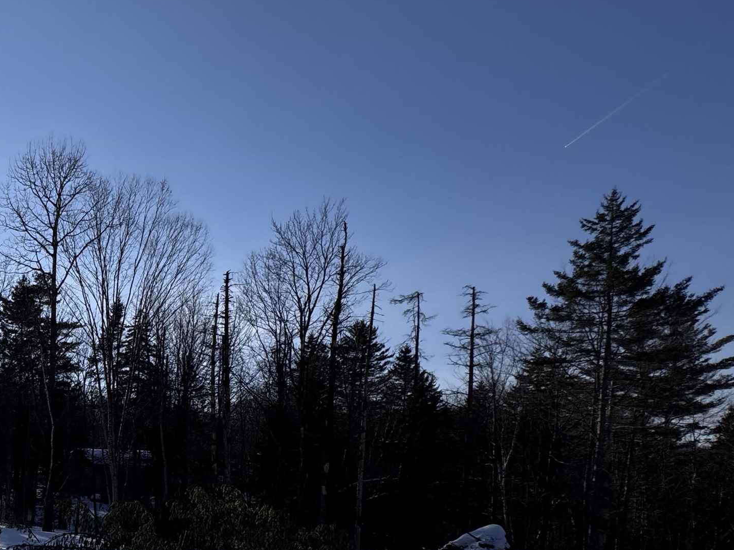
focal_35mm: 30
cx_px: -19
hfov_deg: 48.1
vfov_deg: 43.2
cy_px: 483
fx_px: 636
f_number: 2.2
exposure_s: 1/3906
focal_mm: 2.22
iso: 50
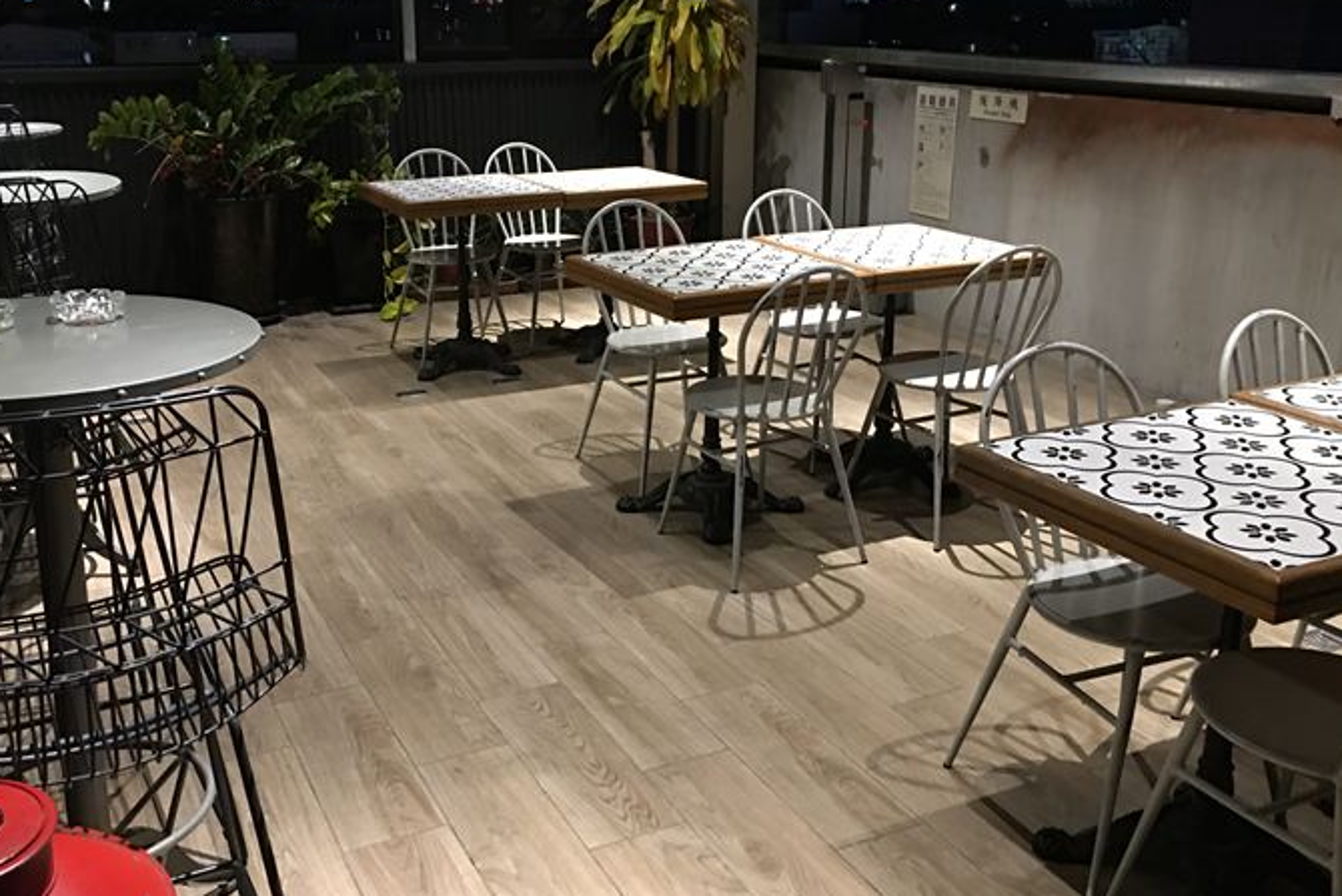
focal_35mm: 36
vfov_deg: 36.8
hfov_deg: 53.1
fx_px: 1342
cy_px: 385
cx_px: 631
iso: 64
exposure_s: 1/4
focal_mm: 4.15
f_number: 2.2
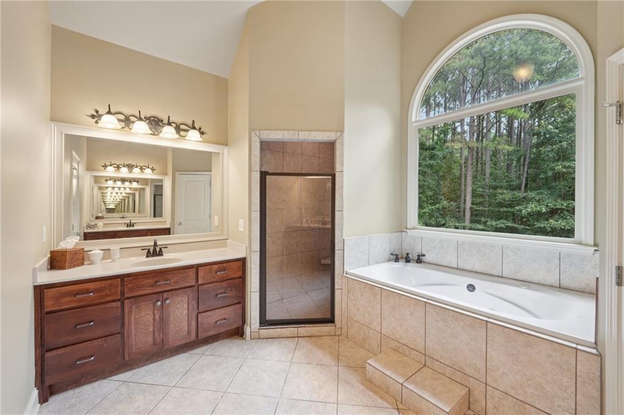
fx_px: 242
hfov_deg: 104.3
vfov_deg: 81.1
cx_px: 312
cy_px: 208
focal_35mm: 14
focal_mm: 14
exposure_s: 1/10
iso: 320
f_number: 8
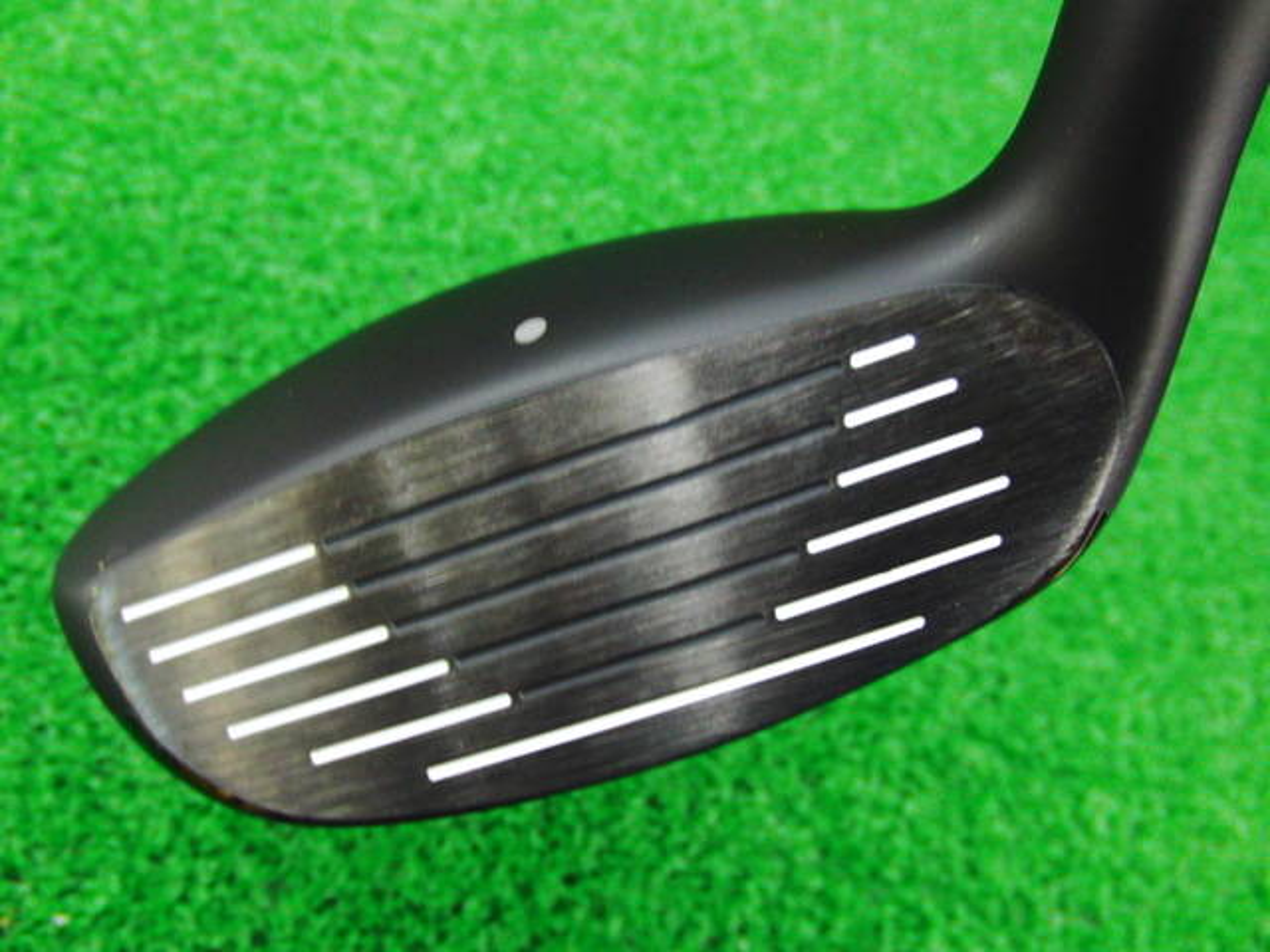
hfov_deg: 50.1
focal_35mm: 37
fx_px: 1357
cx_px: 635
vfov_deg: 38.7
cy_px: 476
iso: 400
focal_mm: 6.42
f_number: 3.6
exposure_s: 1/20
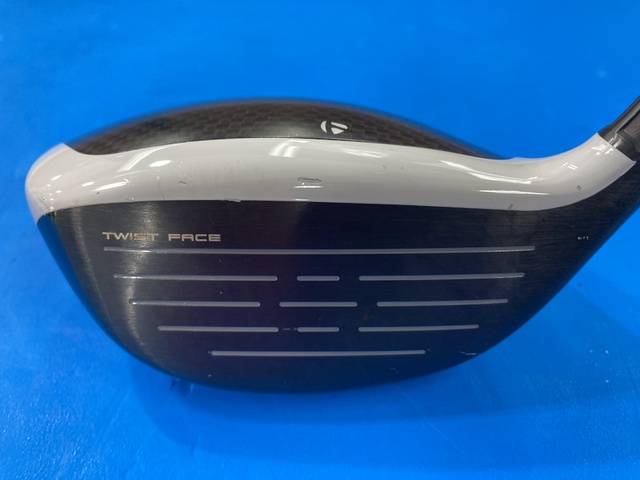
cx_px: 320
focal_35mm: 28
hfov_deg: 63.4
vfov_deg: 49.7
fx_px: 518
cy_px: 240
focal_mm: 3.99
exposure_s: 1/50
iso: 80
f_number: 1.8
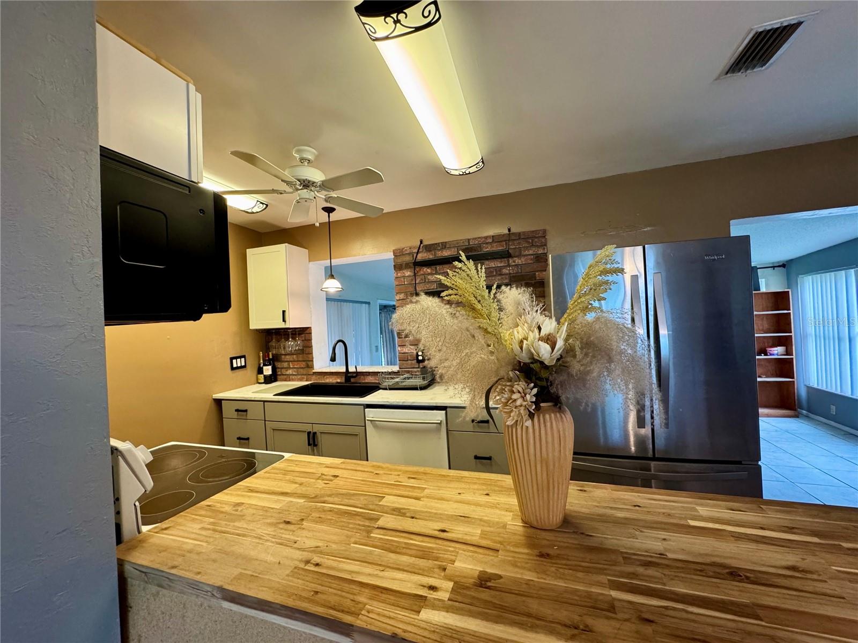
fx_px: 347
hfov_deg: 102.1
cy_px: 322
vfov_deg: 85.7
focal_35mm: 14
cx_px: 429
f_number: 2.2
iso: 320
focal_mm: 2.22
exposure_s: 1/60
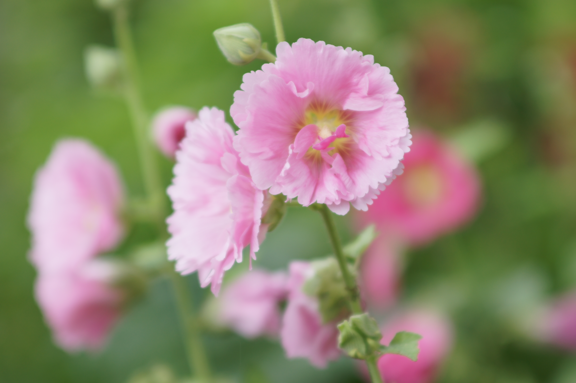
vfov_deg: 9.1
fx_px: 2397
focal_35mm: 150
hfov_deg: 13.7
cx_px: 288
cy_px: 192
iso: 125
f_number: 2.8
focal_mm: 100
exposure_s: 1/160
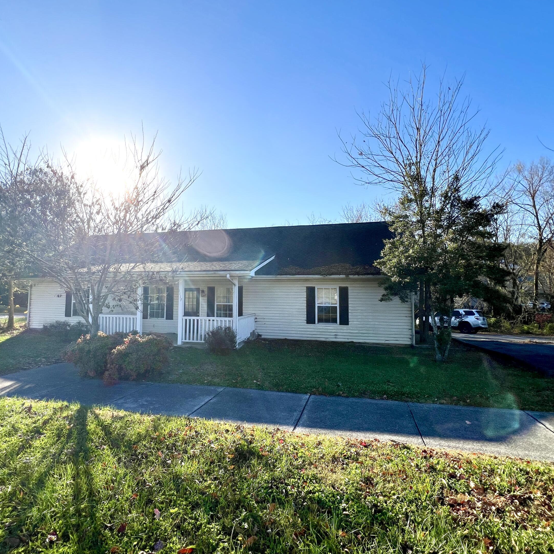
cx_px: 265
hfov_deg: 87.4
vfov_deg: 87.4
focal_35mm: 16
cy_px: 271
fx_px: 290
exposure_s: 1/1531
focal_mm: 1.57
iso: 32
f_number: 1.8
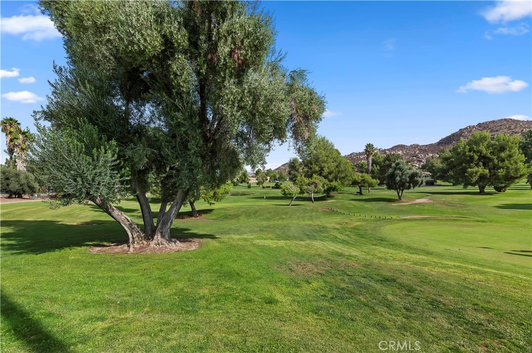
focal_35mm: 14
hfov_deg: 104.3
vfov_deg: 81.1
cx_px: 266
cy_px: 176
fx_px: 207
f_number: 13
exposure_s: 1/400
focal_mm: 14
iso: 500
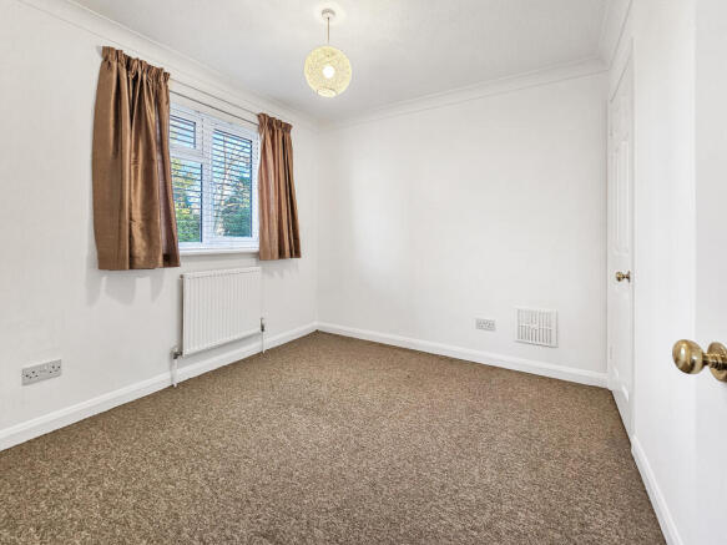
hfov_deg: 106.2
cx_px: 364
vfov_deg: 89.9
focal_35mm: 13
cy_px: 272
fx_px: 273
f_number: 2.2
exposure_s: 1/50
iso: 160
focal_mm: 2.2
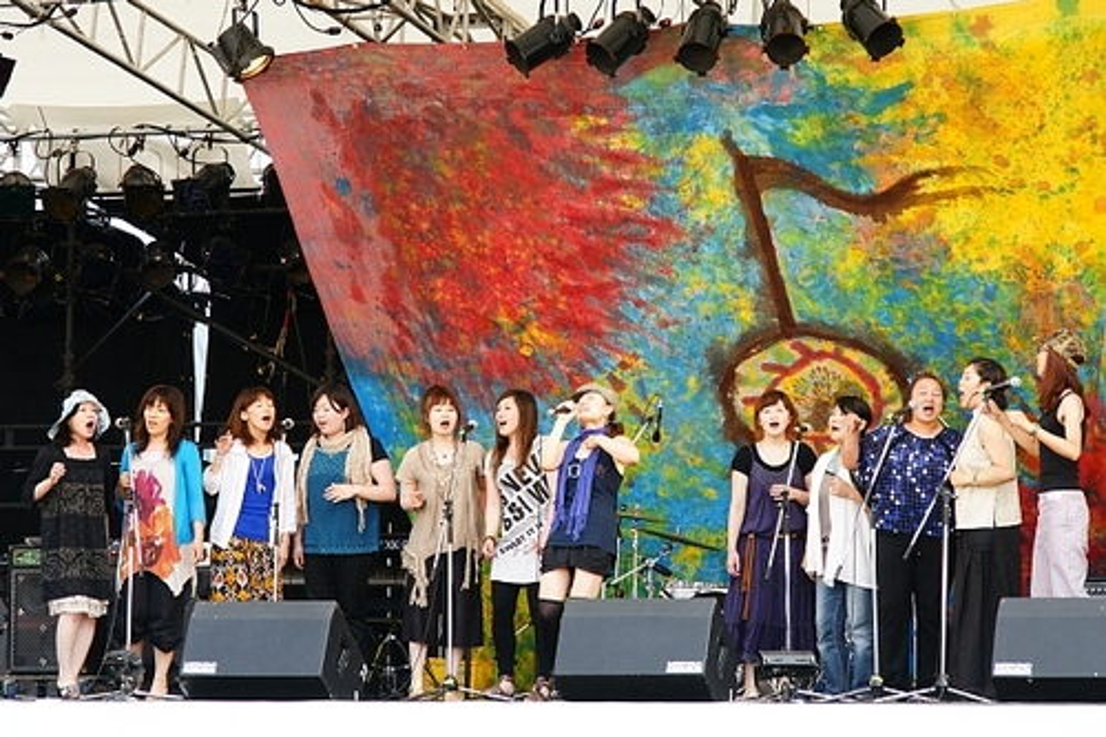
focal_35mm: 120
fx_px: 3685
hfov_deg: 17.1
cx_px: 553
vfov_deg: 11.4
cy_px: 368
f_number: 6.3
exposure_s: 1/250
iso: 400
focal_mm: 80
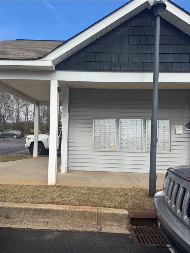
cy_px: 126
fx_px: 176
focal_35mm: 24
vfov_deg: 71.6
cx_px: 95
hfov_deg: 56.8
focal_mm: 6.76
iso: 80
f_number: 1.78
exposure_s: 1/3597
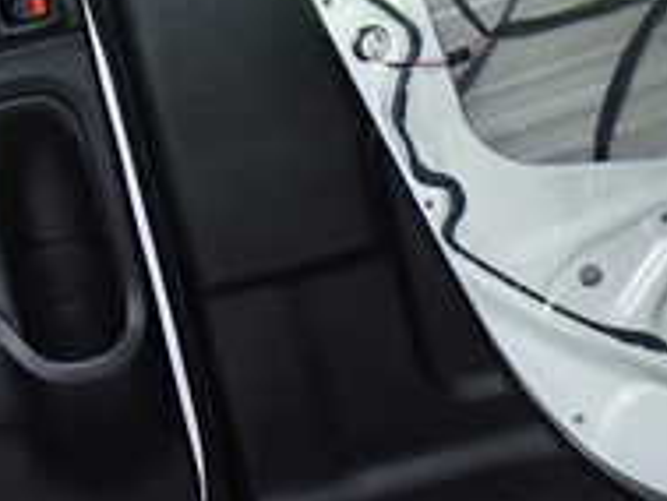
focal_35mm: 95
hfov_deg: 18.7
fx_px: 1832
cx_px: -279
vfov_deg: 15.0
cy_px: -109
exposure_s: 1/30
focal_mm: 5.4
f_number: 2.3
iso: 400
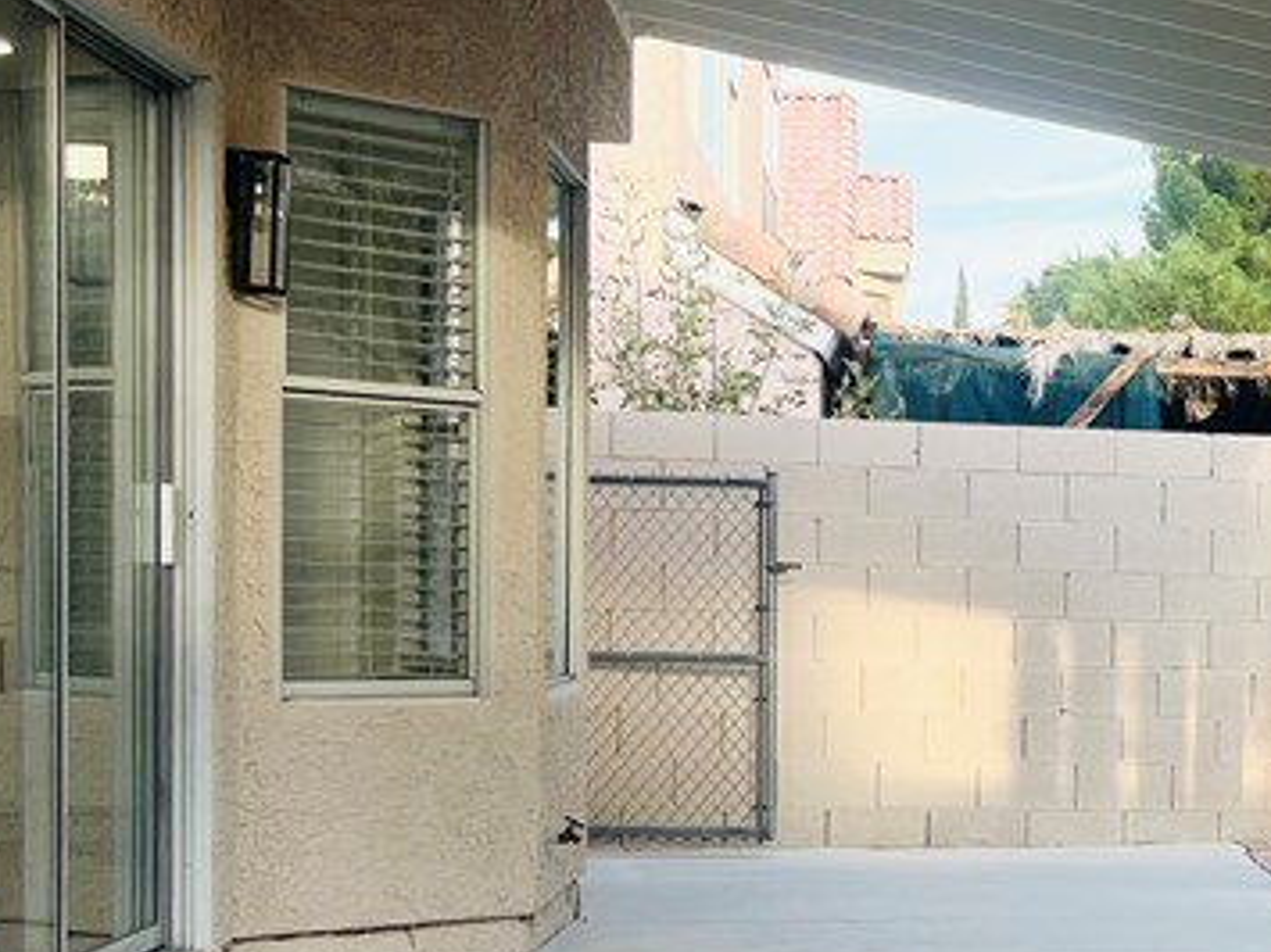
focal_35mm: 75
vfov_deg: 19.5
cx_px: 1439
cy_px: 716
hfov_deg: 24.1
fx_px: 2753
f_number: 1.6
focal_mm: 5.1
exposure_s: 1/397
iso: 50
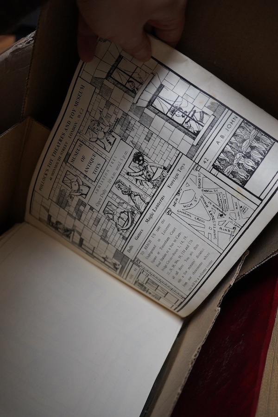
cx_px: 139
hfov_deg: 29.9
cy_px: 208
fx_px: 521
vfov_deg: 43.6
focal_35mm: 45
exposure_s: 1/125
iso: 1250
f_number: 3.5
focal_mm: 30
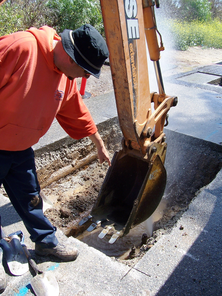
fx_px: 291
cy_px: 148
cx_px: 111
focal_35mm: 34
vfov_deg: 54.0
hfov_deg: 41.8
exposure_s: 1/180
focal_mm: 5.6
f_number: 5.6
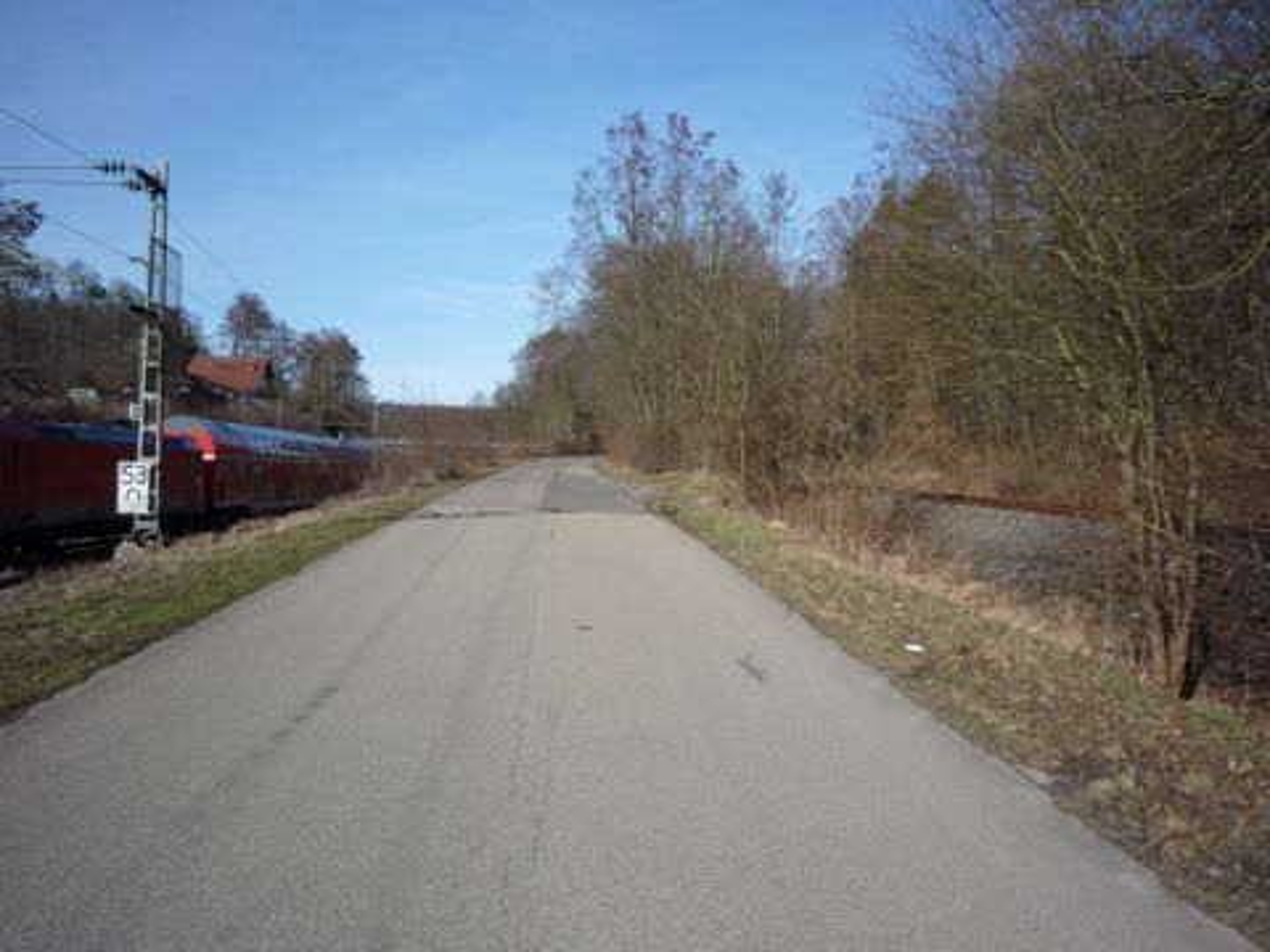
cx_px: 635
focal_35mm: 32
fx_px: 1174
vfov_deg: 44.2
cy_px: 476
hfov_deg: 56.8
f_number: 5.6
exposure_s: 1/400
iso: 100
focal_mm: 5.2
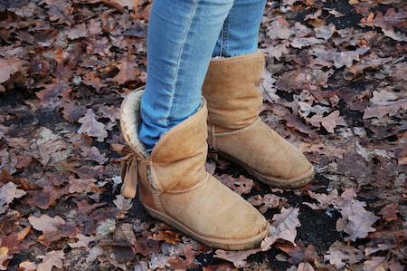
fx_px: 1186
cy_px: 136
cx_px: 204
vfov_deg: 13.0
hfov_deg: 19.5
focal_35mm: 105
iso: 640
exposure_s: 1/125
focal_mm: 70
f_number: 5.6
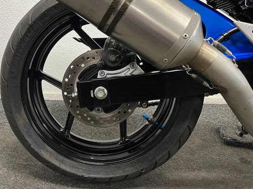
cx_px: 97
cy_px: 74
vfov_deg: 42.7
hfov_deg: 54.8
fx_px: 241
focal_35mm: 33
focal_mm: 5.1
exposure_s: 1/50
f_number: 1.6
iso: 250
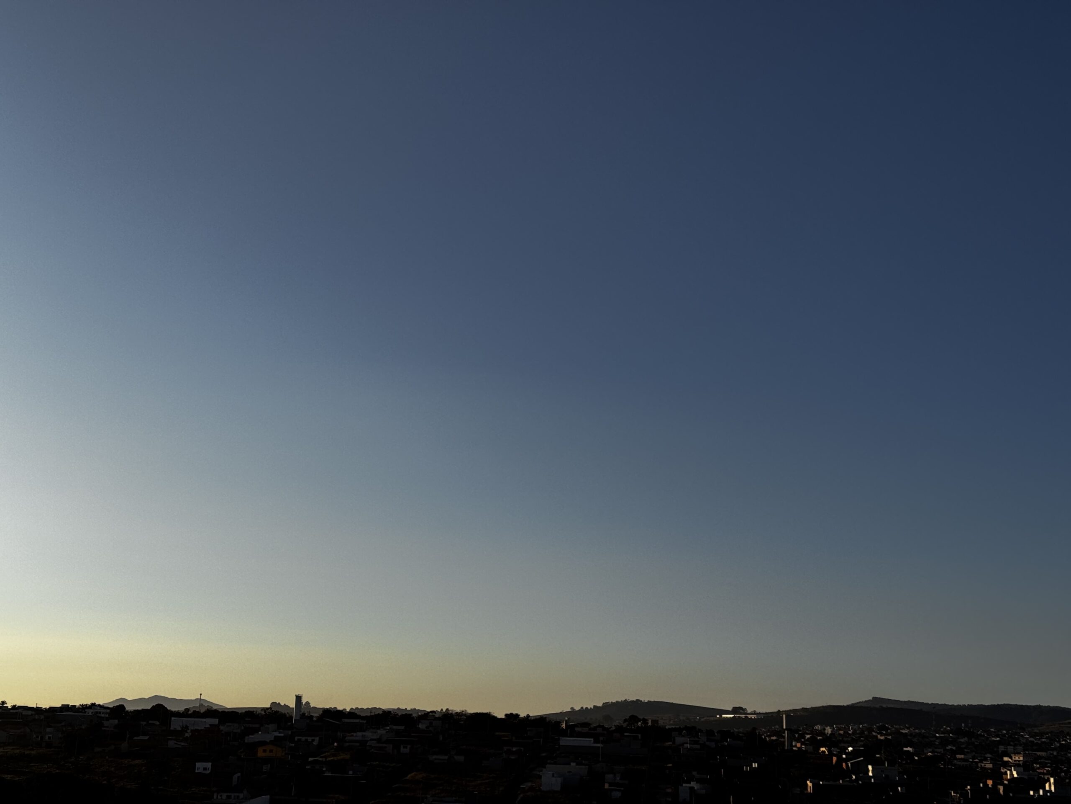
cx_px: 536
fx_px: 1485
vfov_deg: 30.3
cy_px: 402
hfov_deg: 39.7
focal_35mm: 48
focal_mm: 6.76
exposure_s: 1/5848
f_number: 1.78
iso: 64
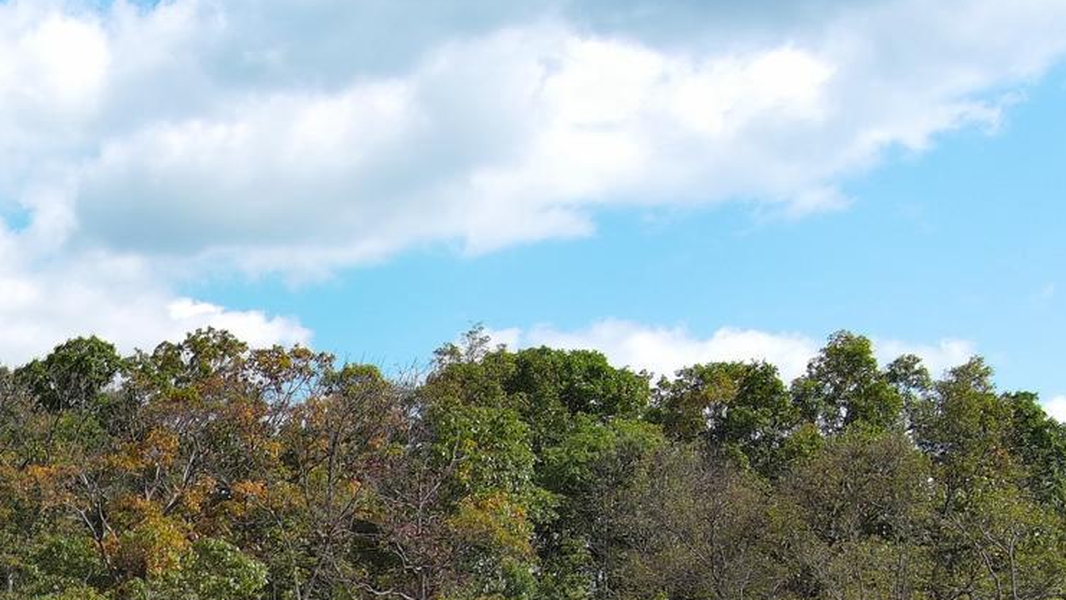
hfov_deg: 23.1
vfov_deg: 13.4
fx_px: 2375
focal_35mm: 84
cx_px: -236
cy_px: 953
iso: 100
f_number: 2.8
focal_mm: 10.57
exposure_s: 1/996
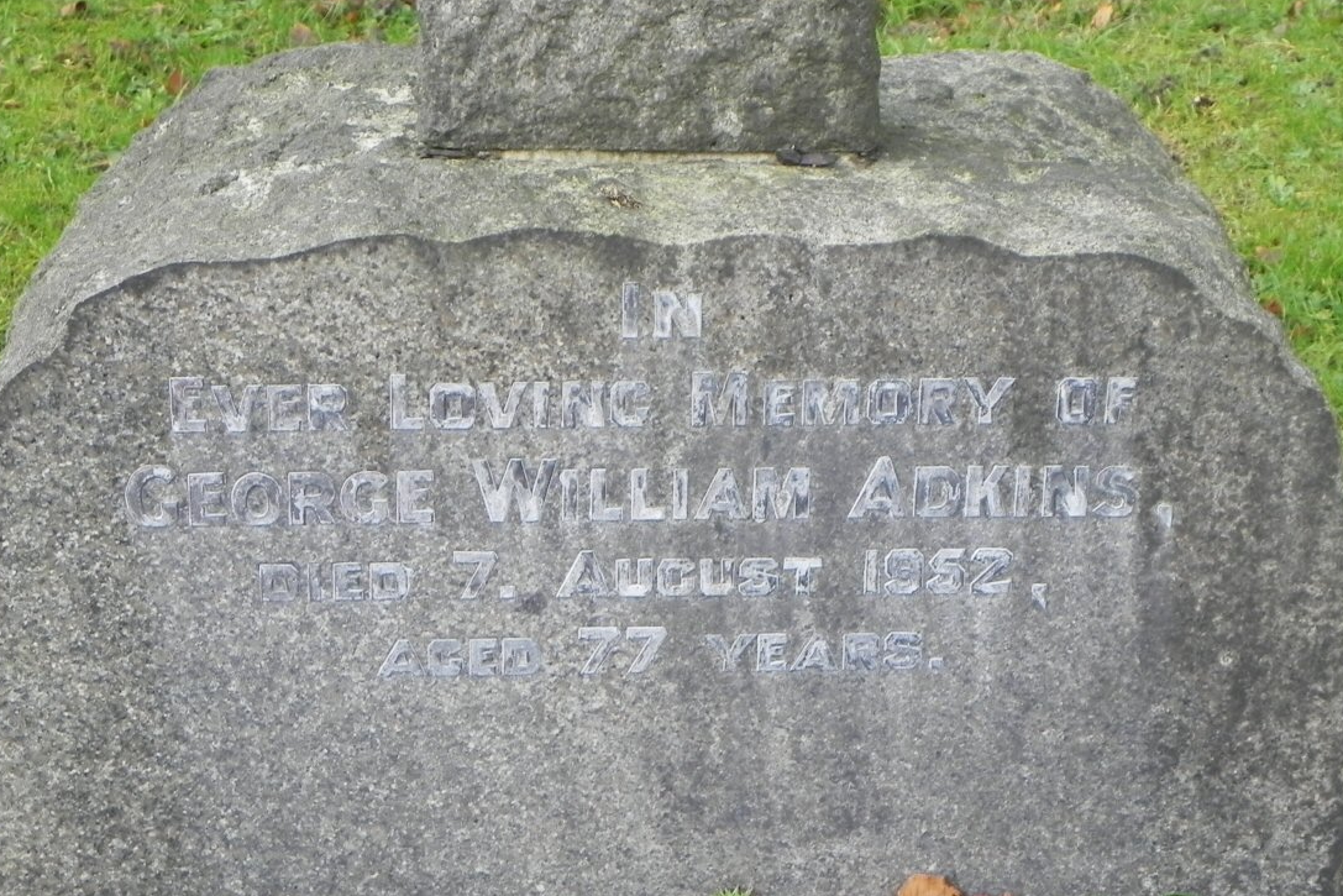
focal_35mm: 66
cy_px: 585
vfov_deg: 20.6
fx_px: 2462
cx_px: 714
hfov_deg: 30.5
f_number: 3.5
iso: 160
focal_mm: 8.2
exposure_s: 1/114
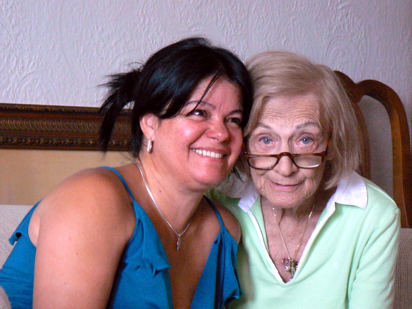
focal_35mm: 194
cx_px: 206
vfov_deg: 7.7
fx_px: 2309
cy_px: 154
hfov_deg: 10.2
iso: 400
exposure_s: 1/30
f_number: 3.3
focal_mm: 32.3
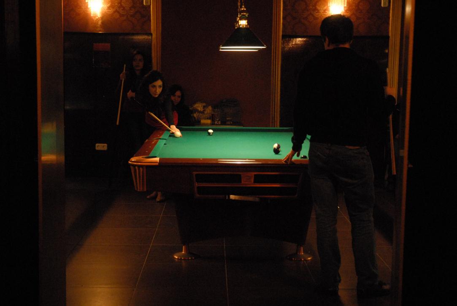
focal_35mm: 60
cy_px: 153
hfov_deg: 33.4
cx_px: 228
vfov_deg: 22.7
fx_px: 763
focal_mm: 40
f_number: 4.2
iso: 1600
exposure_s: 1/20
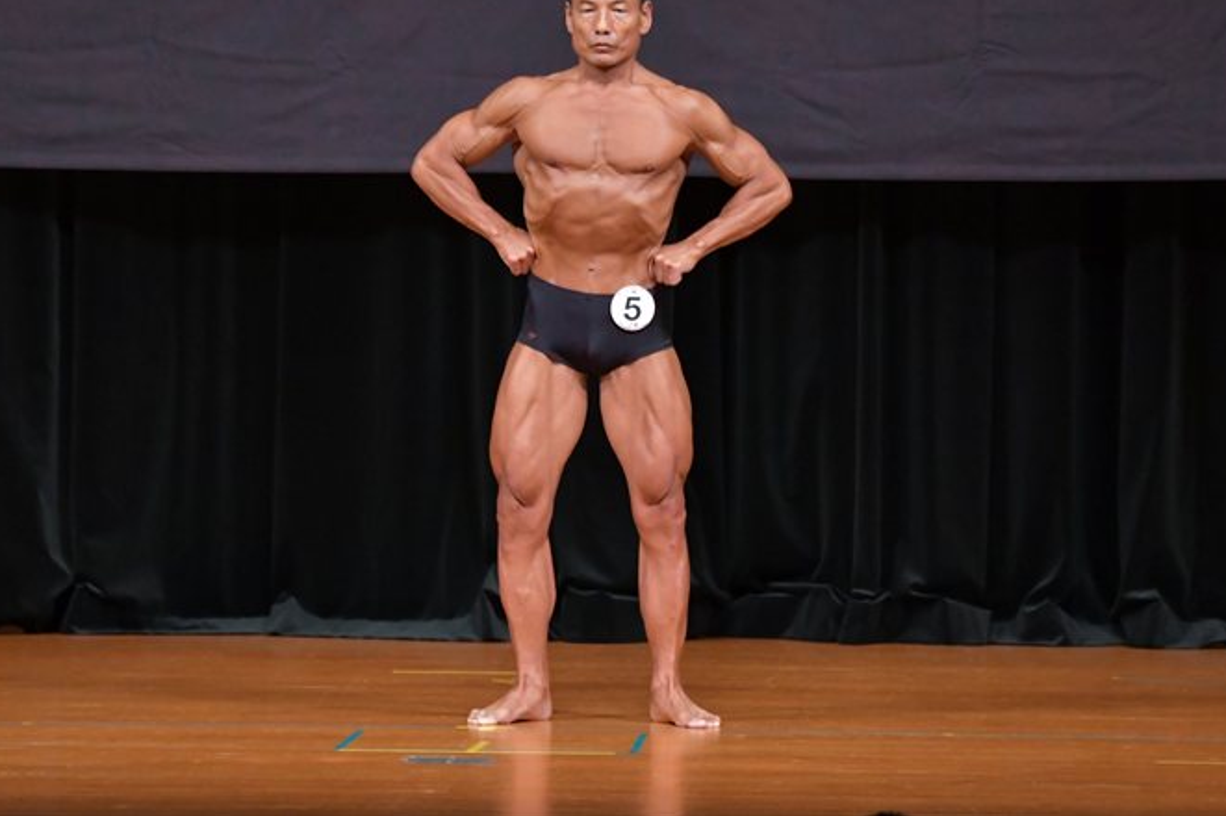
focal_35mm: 334
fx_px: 11368
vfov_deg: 4.1
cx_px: 607
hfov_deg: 6.2
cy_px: 339
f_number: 5.6
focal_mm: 190
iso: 5000
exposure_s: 1/400
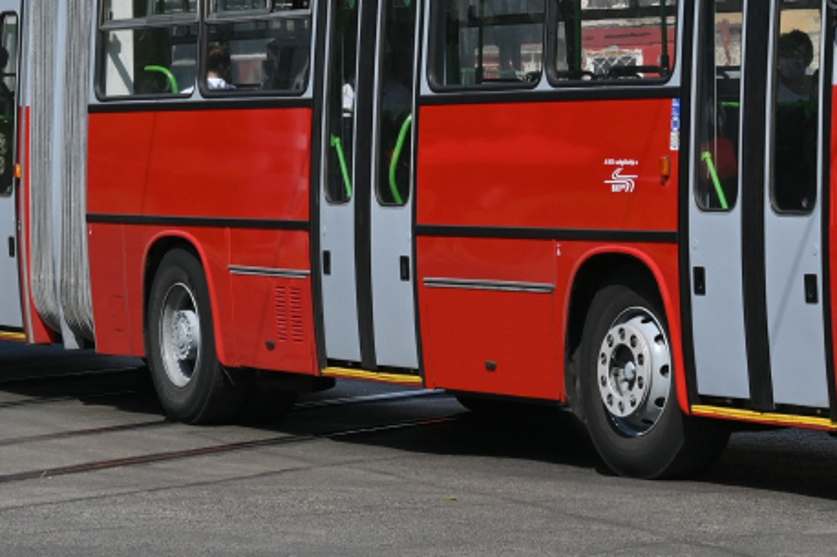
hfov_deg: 11.9
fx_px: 4021
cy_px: -62
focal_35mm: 173
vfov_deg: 7.9
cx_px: 563
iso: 125
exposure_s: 1/1250
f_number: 6
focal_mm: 44
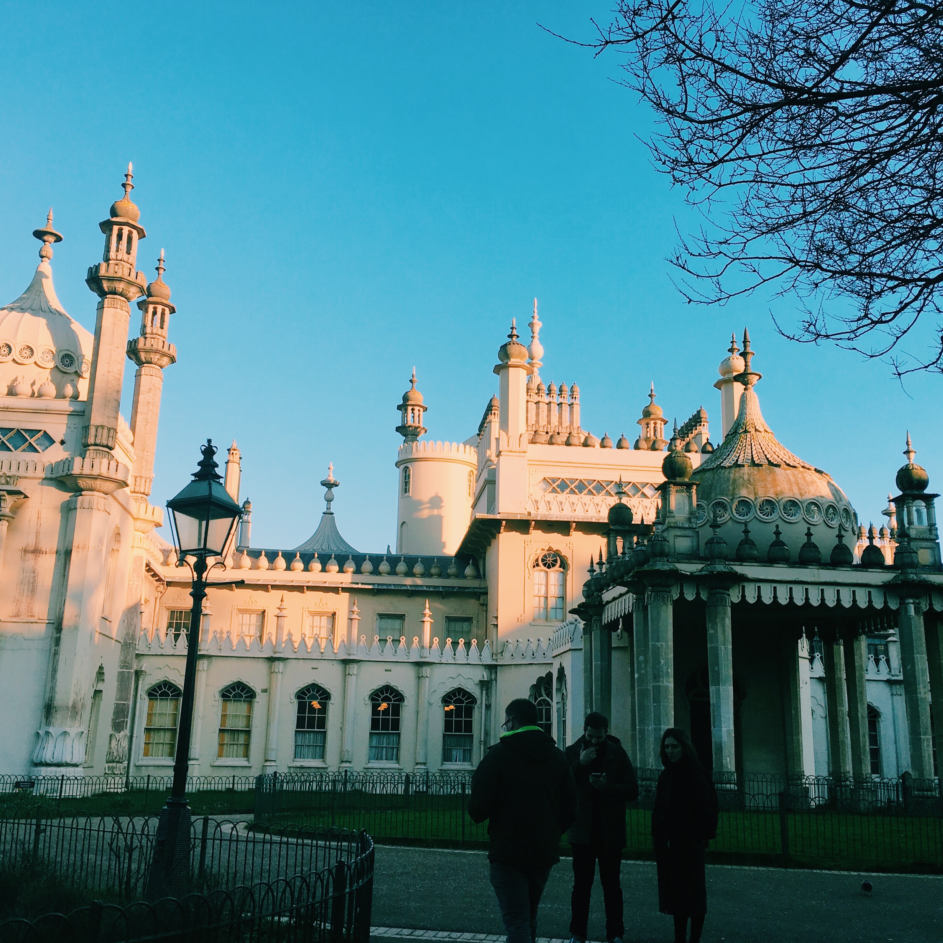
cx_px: 484
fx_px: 1079
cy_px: 468
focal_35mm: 35
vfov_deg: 47.2
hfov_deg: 47.2
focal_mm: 4.15
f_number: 2.2
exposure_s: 1/487
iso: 25
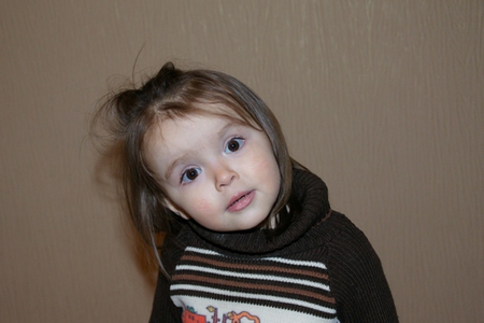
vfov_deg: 25.8
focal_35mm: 52
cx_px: 242
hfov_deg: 37.9
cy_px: 162
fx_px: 706
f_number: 5.6
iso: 800
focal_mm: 35
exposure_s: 1/60
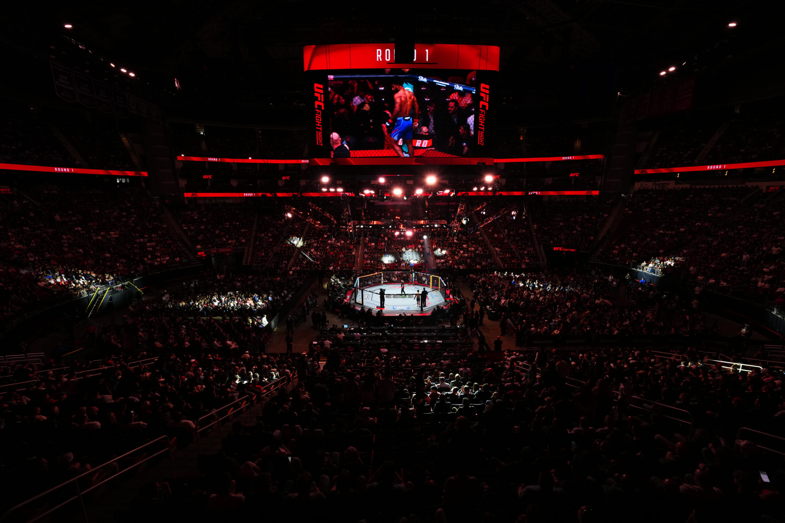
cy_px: 262
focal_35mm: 15
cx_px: 392
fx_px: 327
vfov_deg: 77.3
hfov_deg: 100.4
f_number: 9
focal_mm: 15
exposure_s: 1/100
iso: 2000
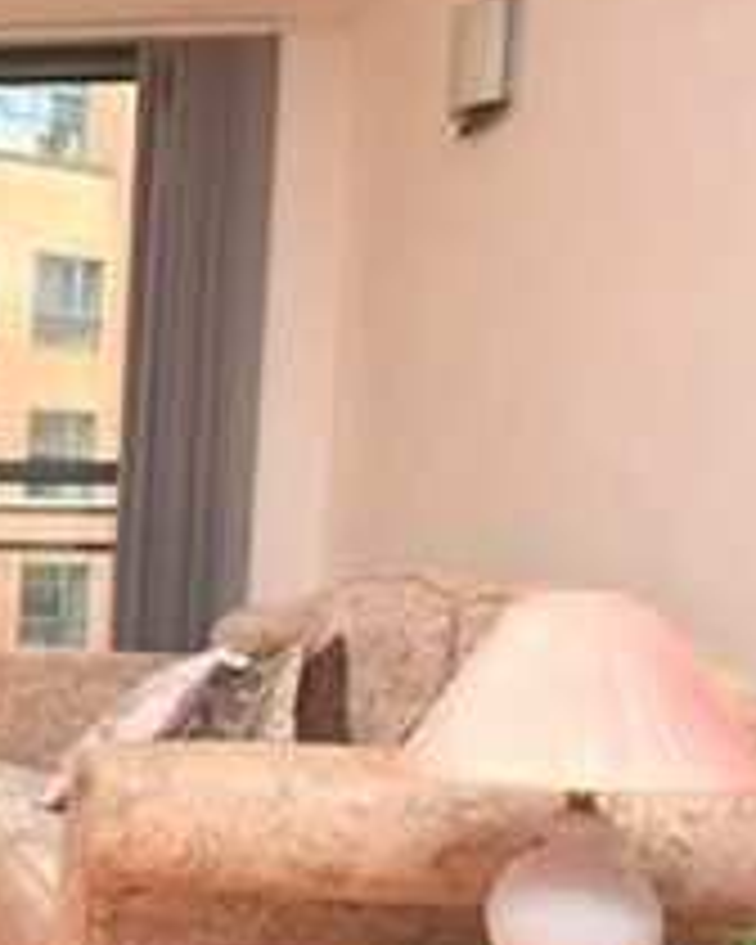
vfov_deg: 38.6
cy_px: 695
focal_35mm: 47
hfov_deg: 24.5
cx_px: -396
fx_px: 1315
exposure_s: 1/100
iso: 800
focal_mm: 10
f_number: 5
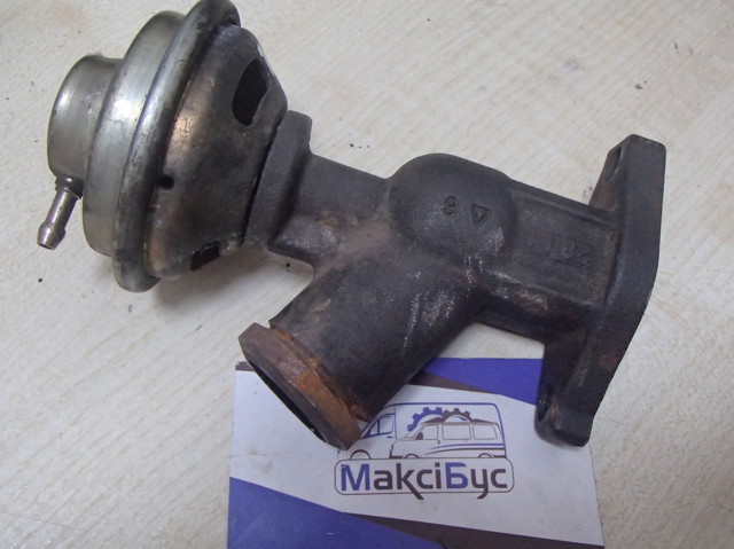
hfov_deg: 50.2
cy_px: 274
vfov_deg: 38.6
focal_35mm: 37
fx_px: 784
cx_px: 367
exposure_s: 1/50
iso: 800
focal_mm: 6.64
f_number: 4.7
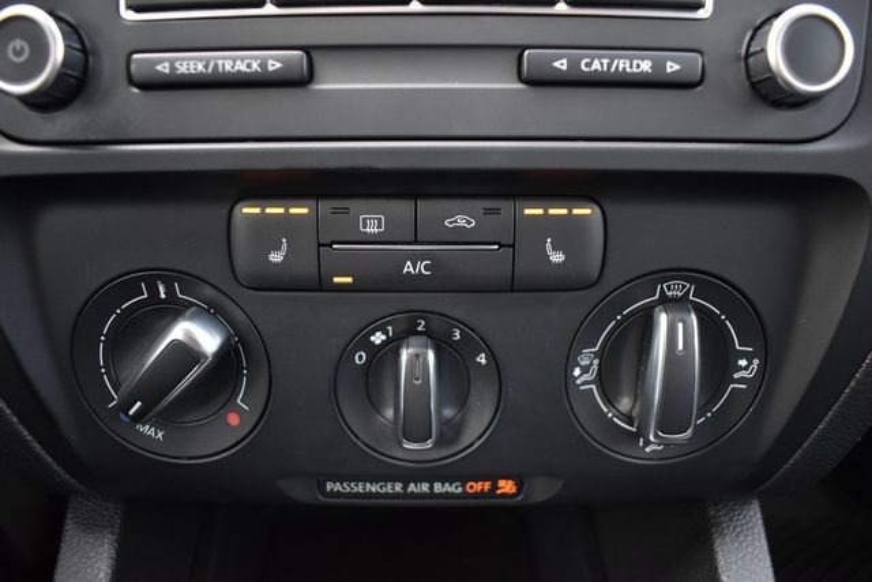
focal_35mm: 27
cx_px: 436
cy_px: 291
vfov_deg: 48.0
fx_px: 654
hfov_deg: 67.4
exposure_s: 1/160
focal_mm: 18
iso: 800
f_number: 3.5
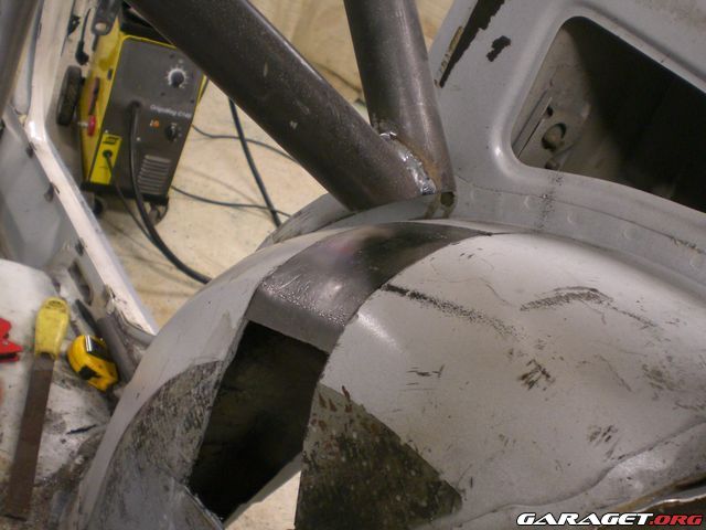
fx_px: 775
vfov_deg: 37.7
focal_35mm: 38
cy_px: 265
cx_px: 353
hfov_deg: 49.0
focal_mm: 6.3
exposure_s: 1/20
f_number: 3.1
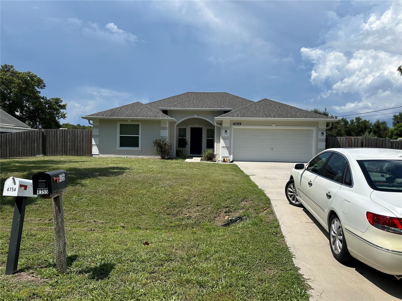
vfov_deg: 53.1
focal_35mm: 26
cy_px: 150
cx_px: 201
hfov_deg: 67.3
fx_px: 302
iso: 50
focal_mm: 5.7
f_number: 1.5
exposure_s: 1/6579
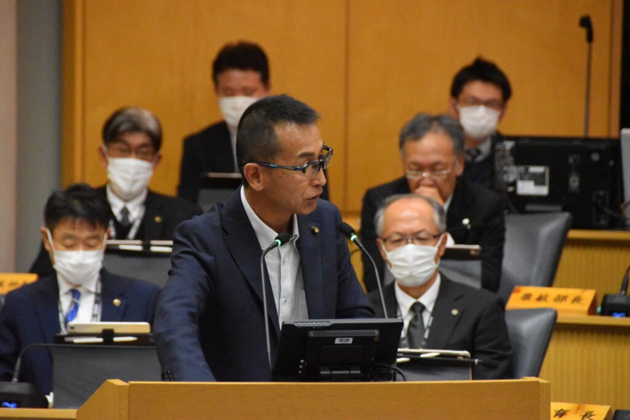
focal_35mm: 300
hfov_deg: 6.9
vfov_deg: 4.6
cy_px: 210
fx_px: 5250
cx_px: 315
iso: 9000
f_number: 5.6
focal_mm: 200
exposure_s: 1/500
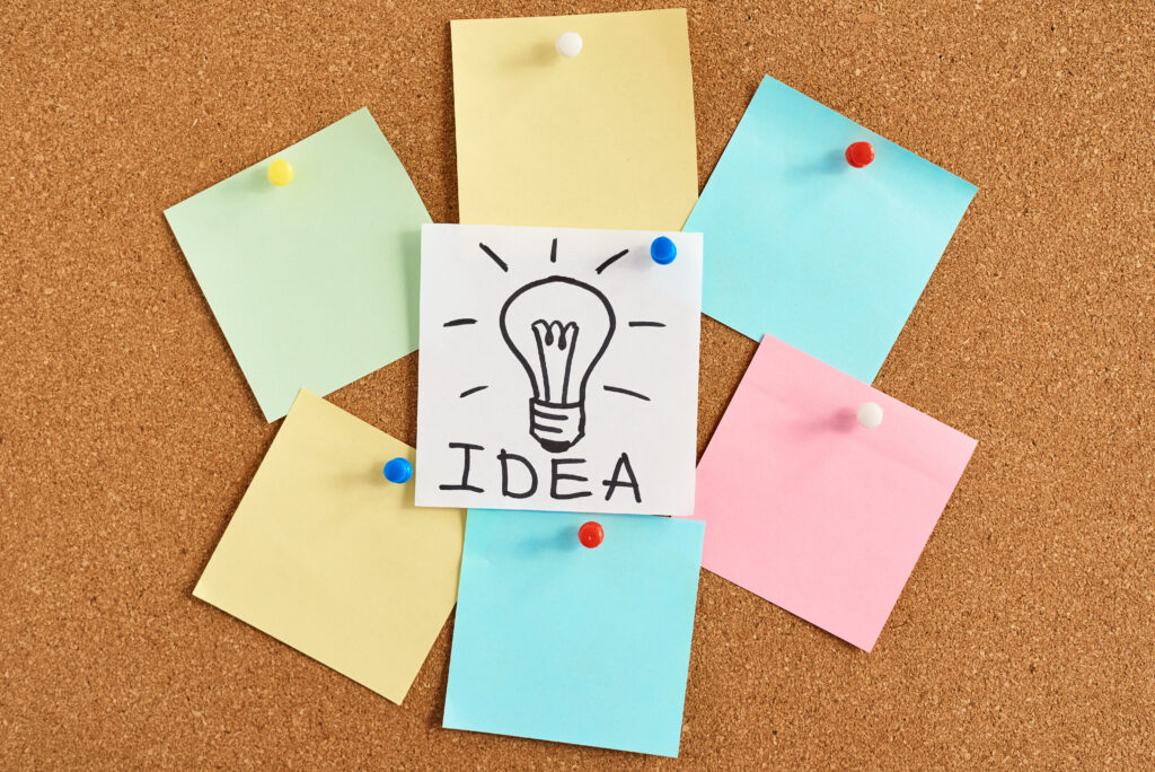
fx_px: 1605
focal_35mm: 50
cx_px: 578
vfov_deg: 27.0
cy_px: 386
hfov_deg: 39.6
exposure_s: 1/1000
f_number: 5
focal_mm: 50
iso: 400
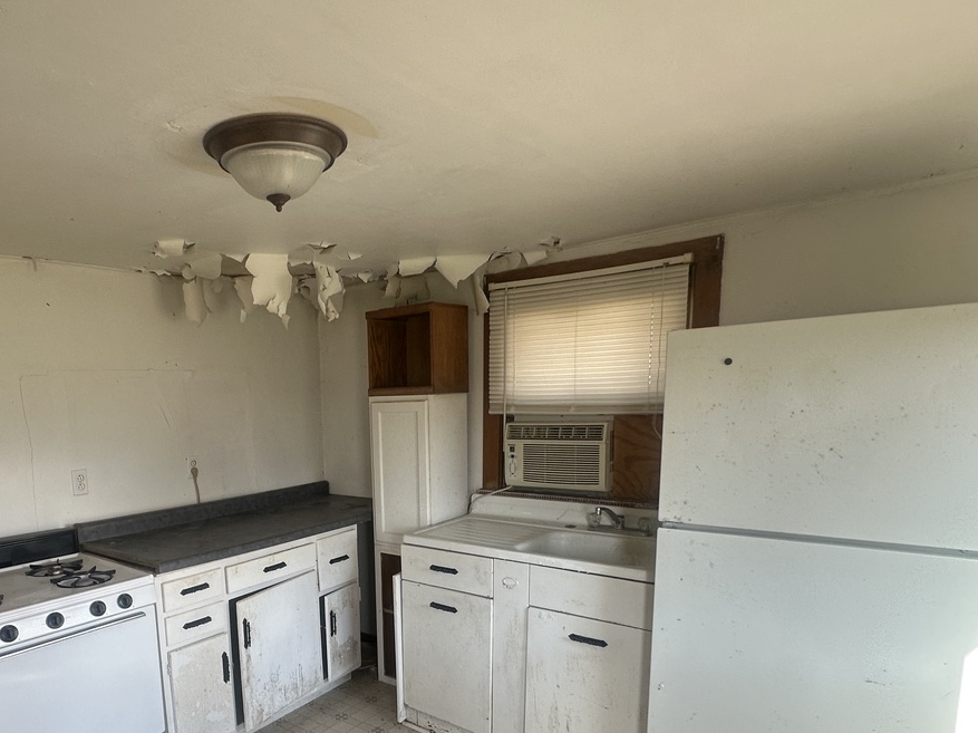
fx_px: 650
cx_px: 327
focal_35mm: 23
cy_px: 507
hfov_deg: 71.8
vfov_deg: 57.1
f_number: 2.2
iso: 80
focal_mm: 2.22
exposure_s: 1/99
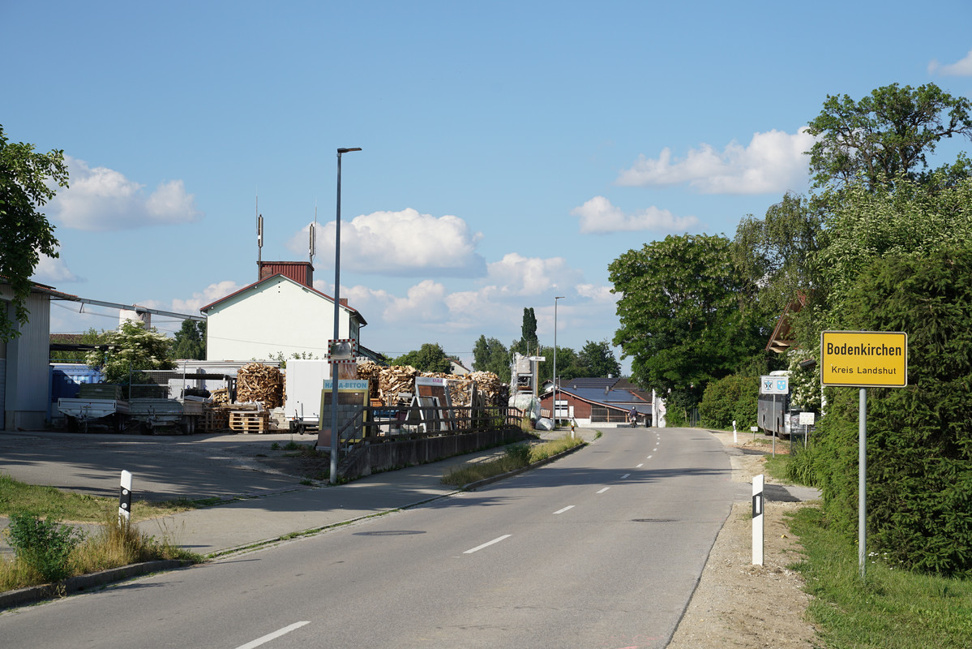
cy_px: 324
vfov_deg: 20.0
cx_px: 486
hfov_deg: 29.6
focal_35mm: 68
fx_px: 1836
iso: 200
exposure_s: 1/640
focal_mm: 68
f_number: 8
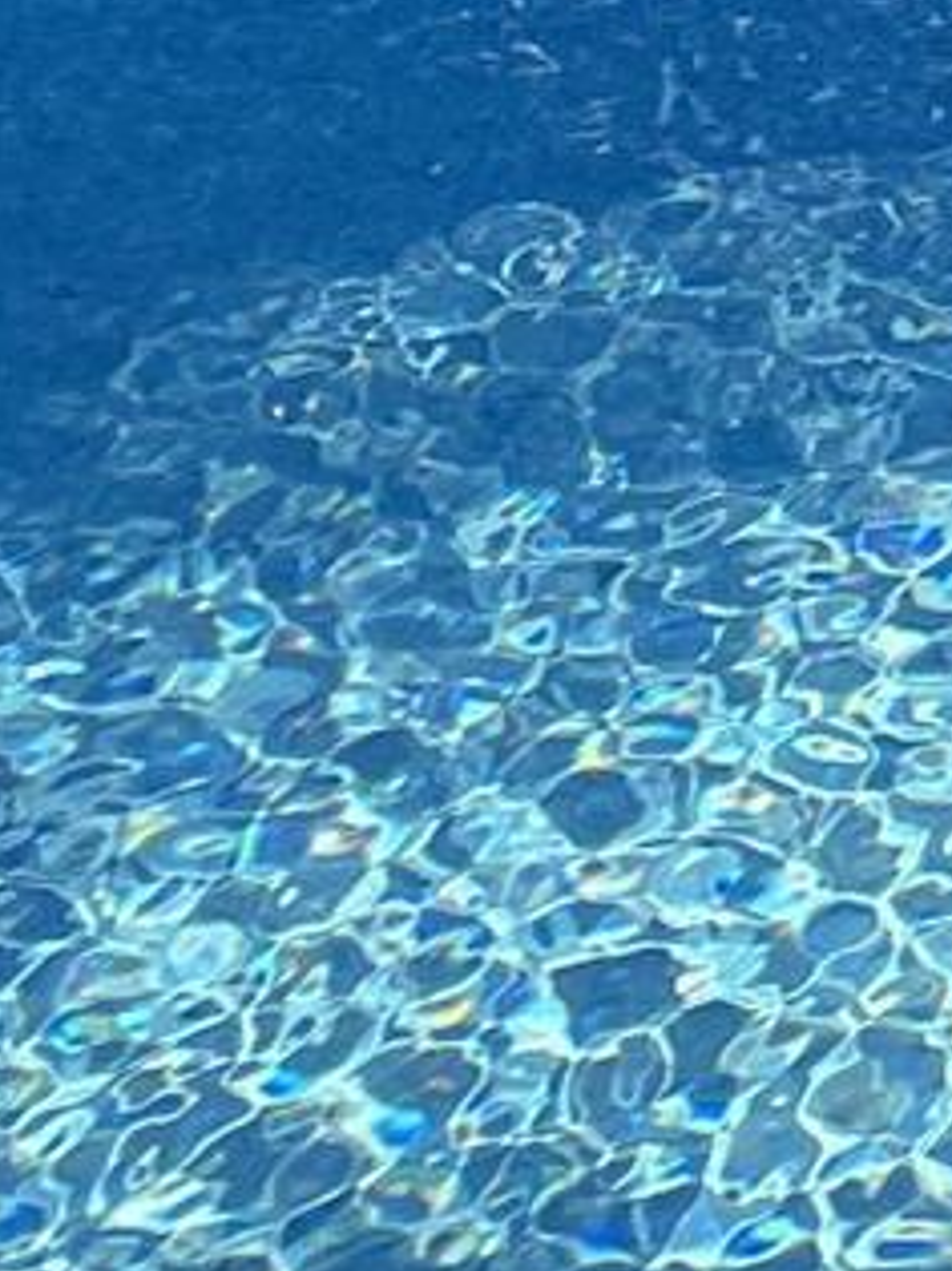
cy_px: -613
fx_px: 6715
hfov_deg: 6.8
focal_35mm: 183
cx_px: 3469
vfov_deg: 10.5
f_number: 1.6
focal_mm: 5.1
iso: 32
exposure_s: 1/994
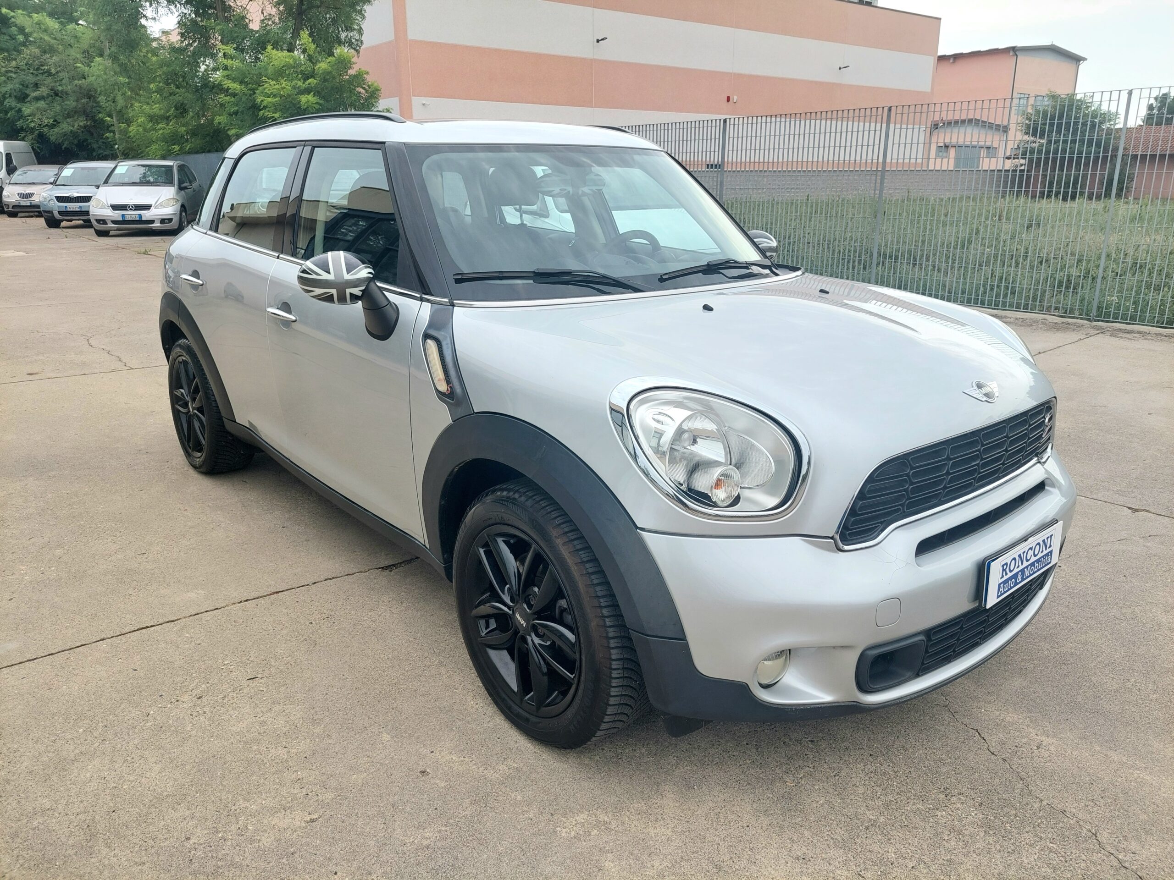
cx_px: 587
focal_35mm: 25
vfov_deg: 54.9
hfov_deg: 69.4
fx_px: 848
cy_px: 440
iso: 40
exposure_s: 1/909
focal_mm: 5.23
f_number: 1.8
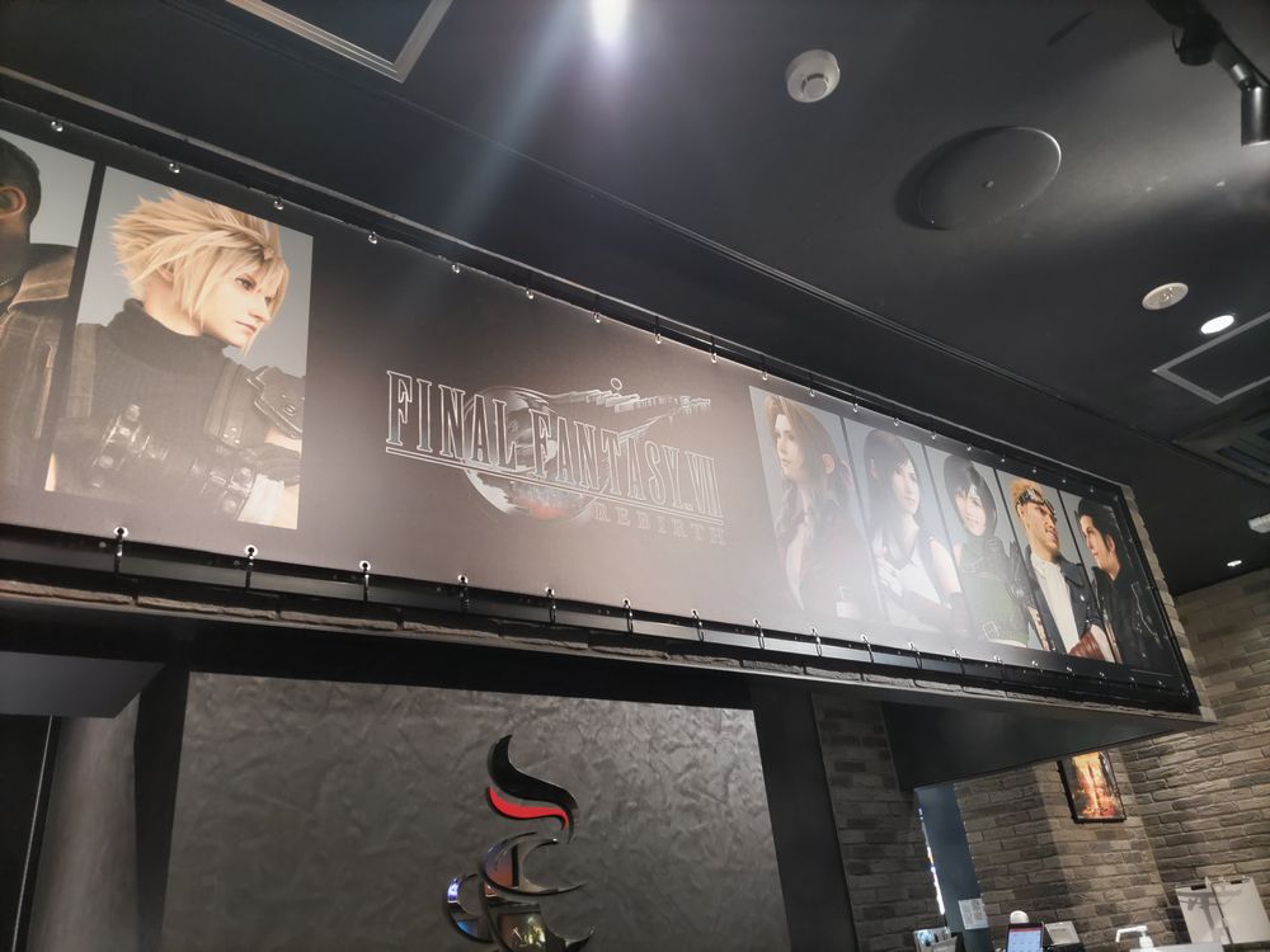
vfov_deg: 53.1
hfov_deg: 67.3
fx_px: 954
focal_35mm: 26
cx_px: 635
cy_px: 476
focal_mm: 4.8
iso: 362
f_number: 1.79
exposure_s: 1/50
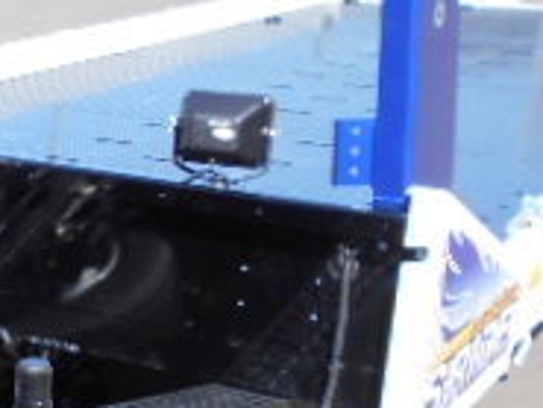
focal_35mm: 90
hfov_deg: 19.7
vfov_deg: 16.2
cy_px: 370
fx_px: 1413
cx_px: -197
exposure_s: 1/320
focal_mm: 4.6
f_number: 3.2
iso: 80
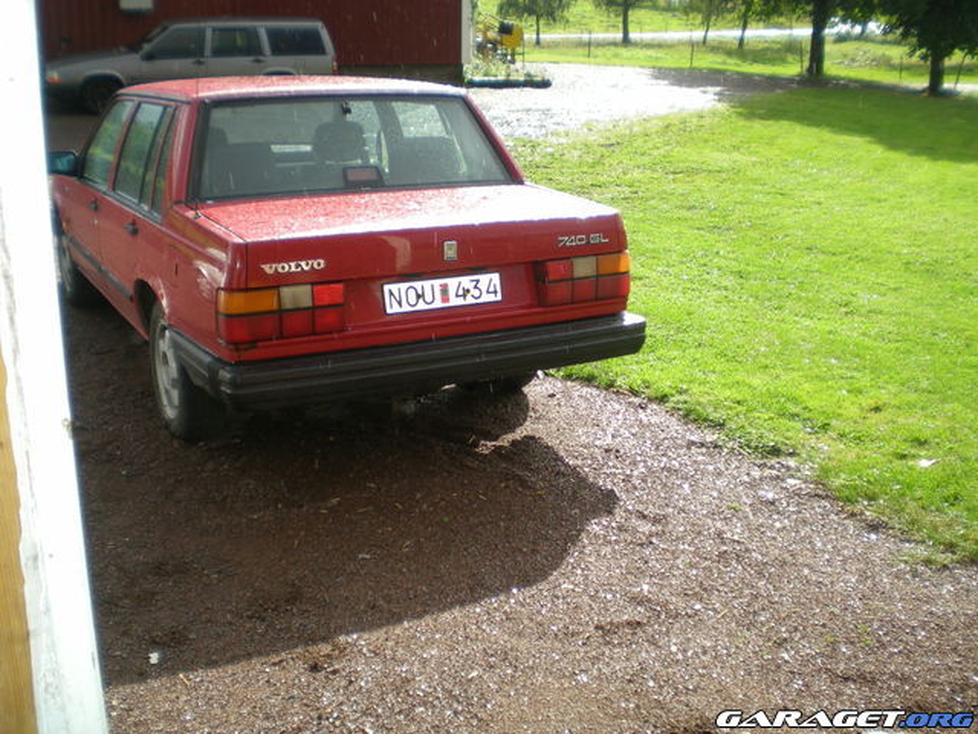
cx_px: 489
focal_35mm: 38
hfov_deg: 49.0
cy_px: 367
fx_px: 1074
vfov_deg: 37.7
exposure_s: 1/210
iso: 50
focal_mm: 6.3
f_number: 3.1
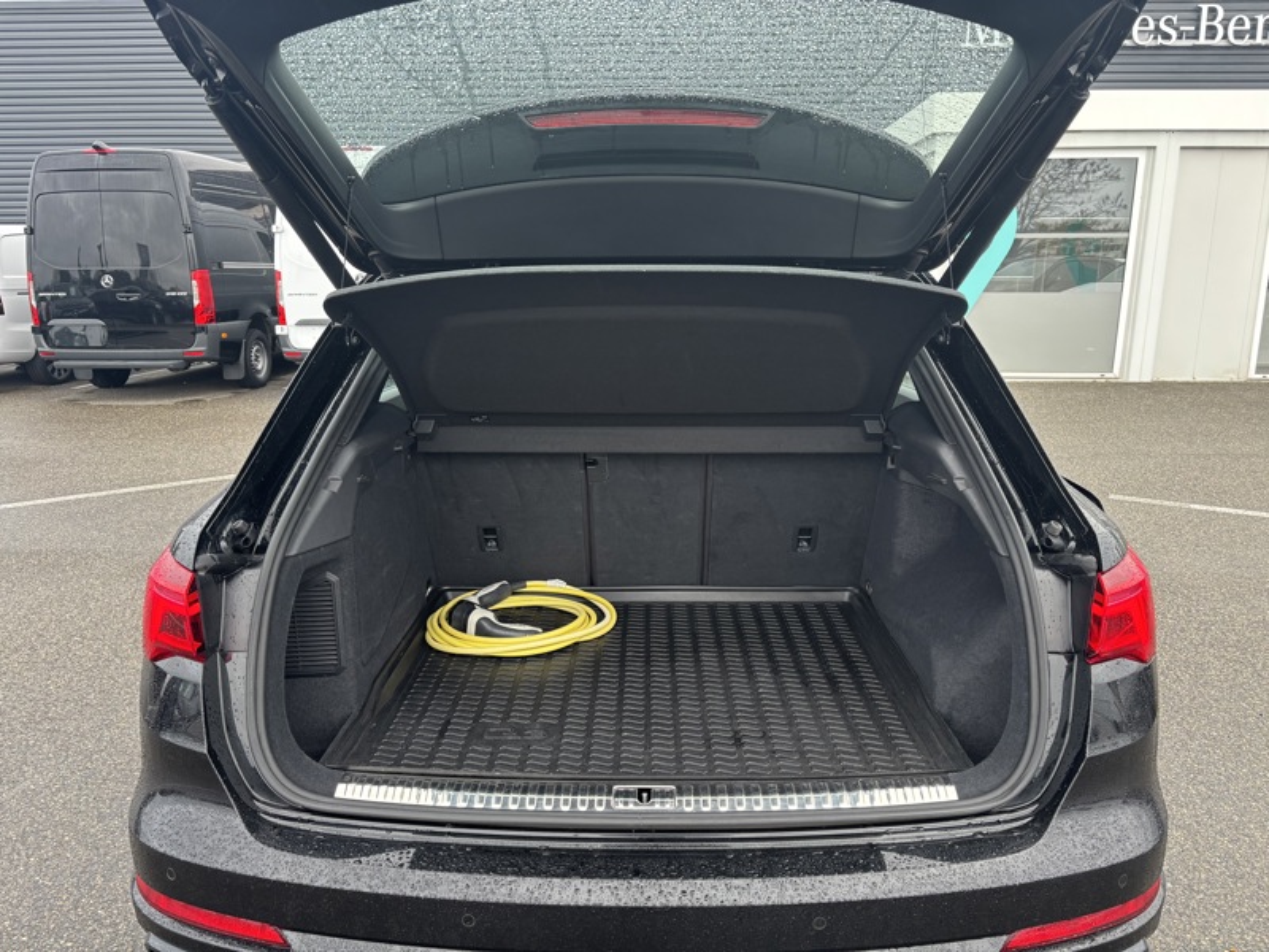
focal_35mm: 26
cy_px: 476
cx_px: 634
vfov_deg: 53.1
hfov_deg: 67.3
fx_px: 953
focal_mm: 5.96
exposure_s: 1/121
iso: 80
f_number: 1.6
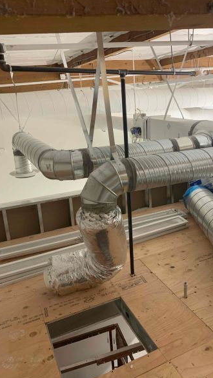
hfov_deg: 39.9
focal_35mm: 29
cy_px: 186
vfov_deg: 66.0
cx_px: 137
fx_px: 291
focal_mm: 4.25
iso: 200
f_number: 1.8
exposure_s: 1/60
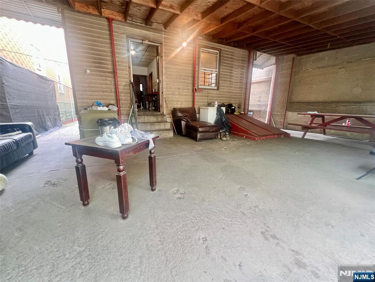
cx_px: 188
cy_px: 141
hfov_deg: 106.2
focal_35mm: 13
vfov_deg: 89.9
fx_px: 141
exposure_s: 1/60
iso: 320
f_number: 1.8
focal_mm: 1.57
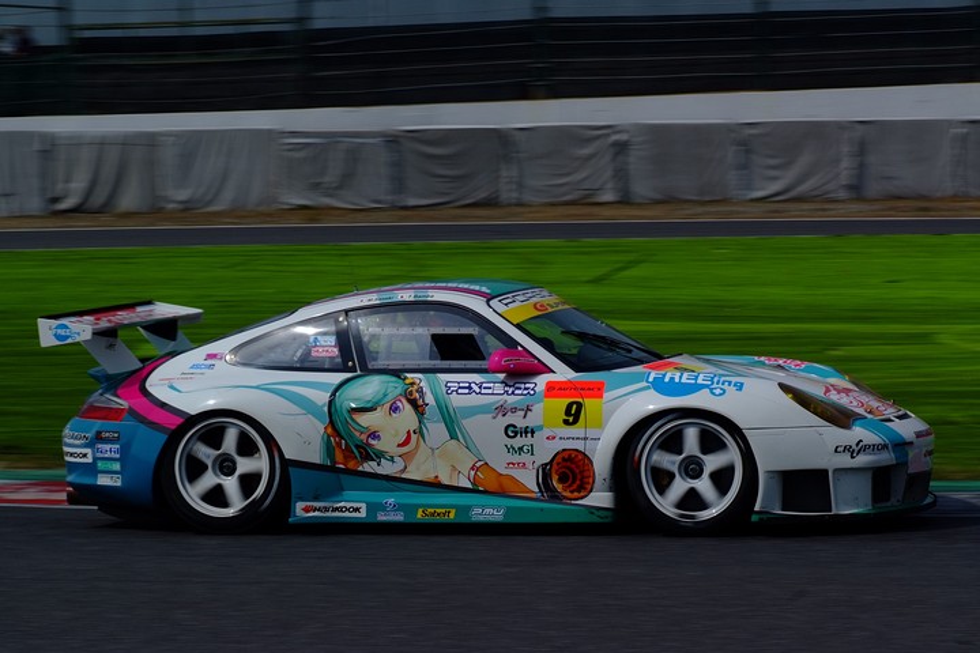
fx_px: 3675
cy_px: 326
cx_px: 490
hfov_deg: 15.2
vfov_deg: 10.2
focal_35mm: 135
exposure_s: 1/250
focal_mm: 90
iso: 100
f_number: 16
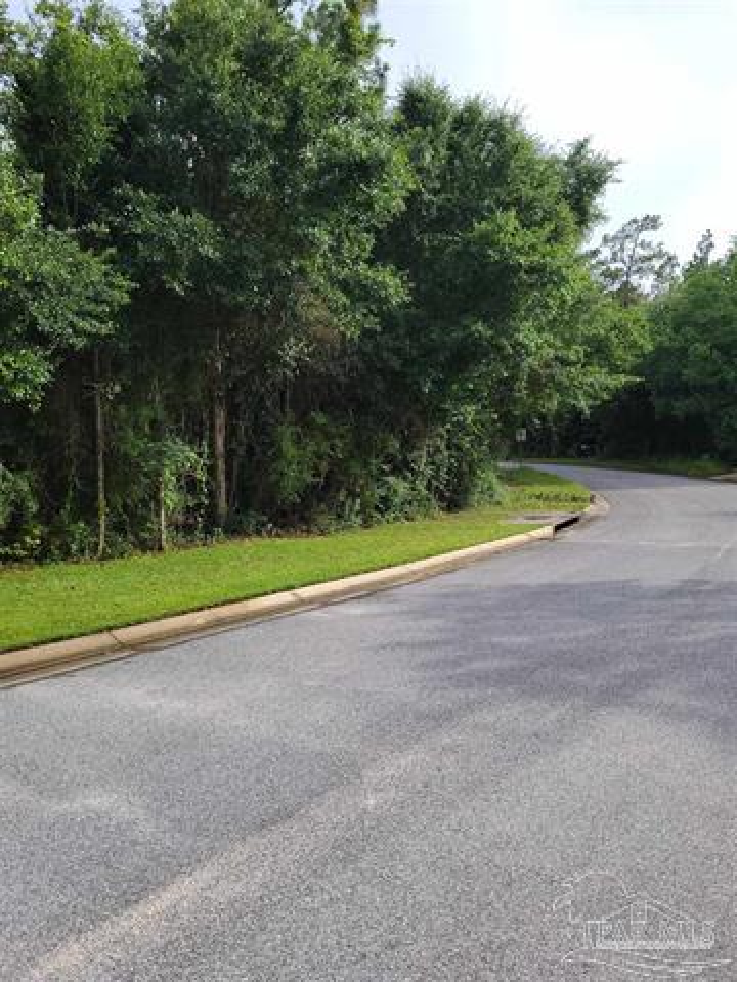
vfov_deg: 67.3
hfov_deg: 53.1
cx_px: 368
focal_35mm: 26
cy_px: 491
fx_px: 738
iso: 40
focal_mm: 5.4
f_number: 1.8
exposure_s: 1/1414
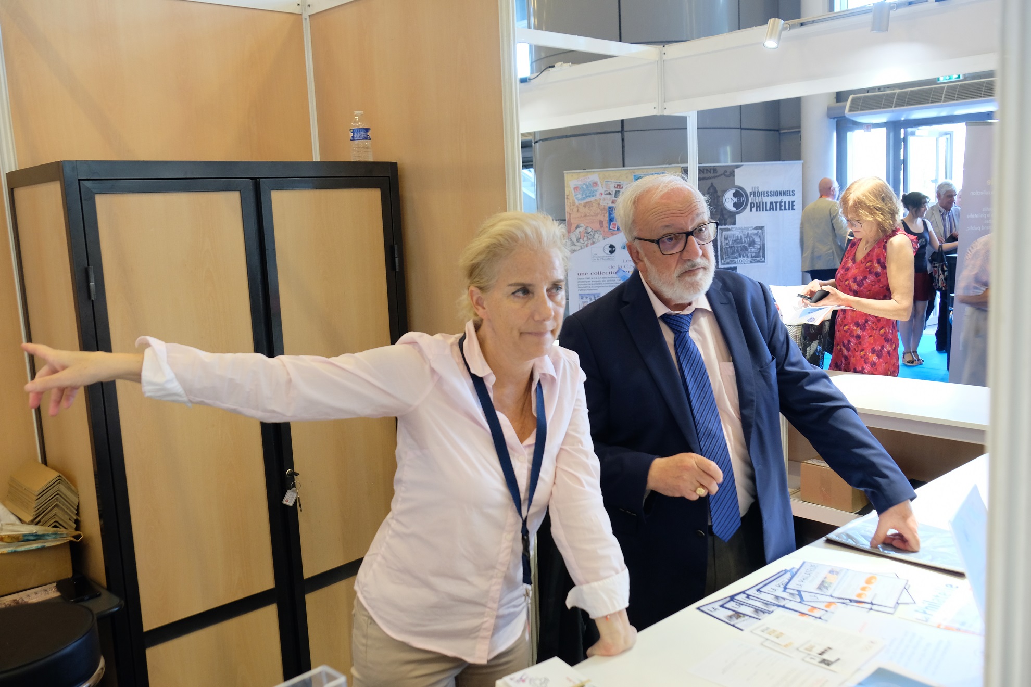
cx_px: 516
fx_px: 859
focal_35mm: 30
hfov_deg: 61.9
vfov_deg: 43.6
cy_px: 344
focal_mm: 20.1
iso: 1250
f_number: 4
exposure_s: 1/30
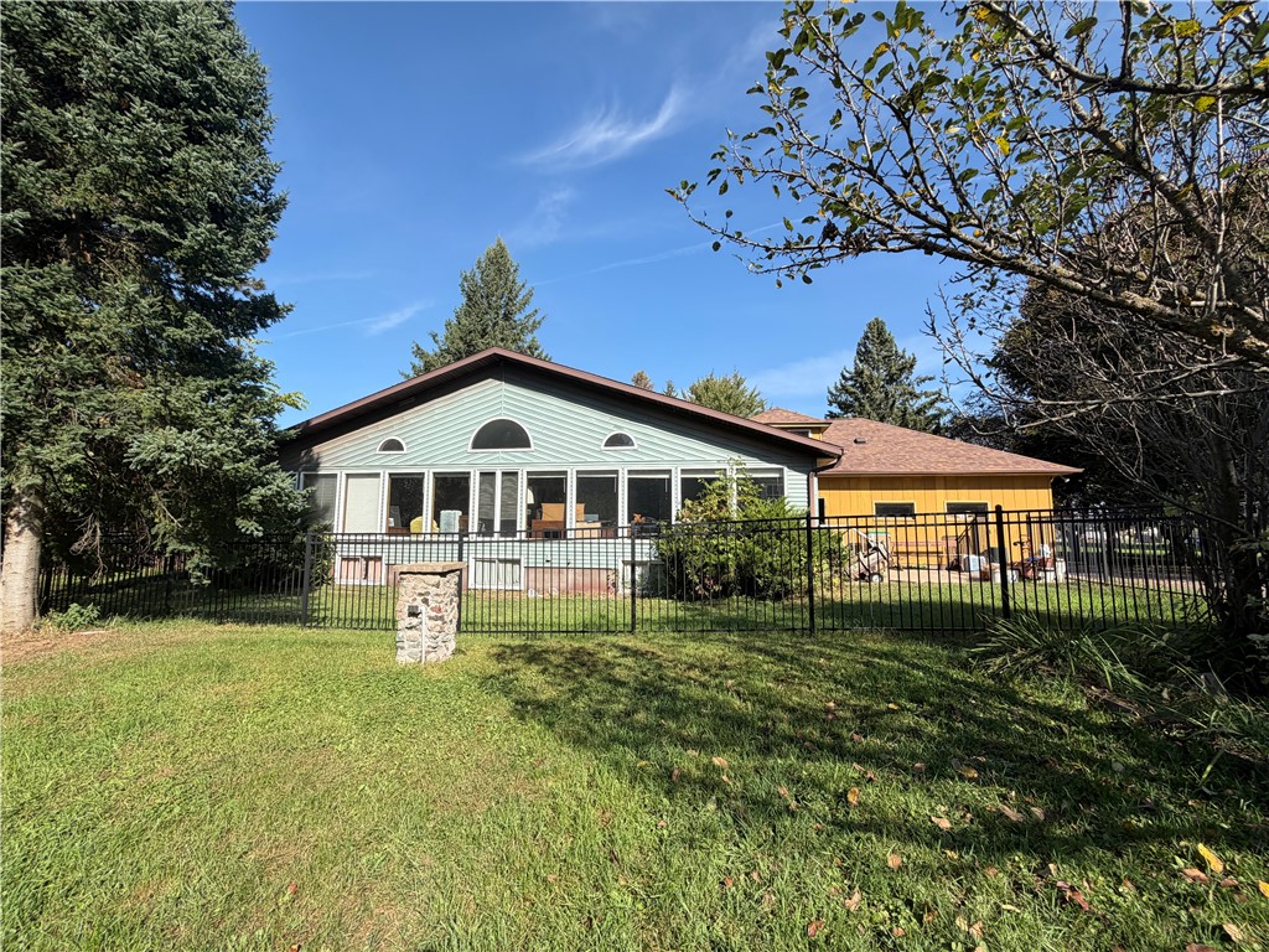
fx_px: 513
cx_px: 634
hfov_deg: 102.1
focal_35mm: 14
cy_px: 476
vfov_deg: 85.7
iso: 32
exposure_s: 1/770
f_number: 2.2
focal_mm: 2.22
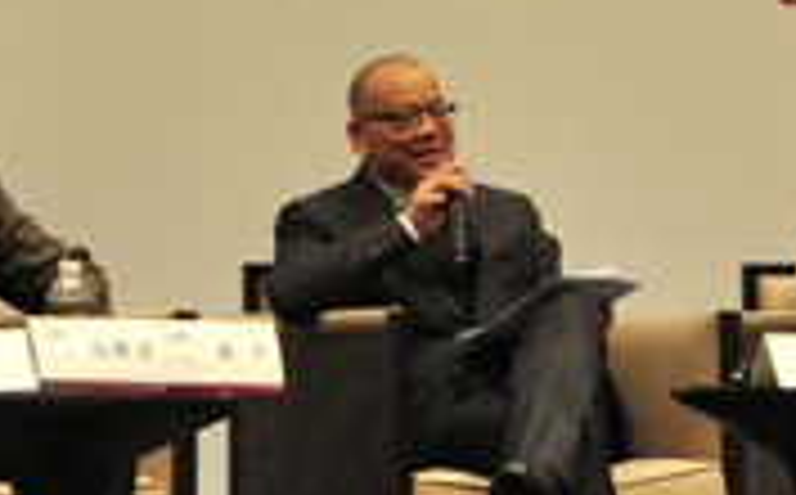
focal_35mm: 171
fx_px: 3704
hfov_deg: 12.3
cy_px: -376
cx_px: 427
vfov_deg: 7.4
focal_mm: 22
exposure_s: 1/50
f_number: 3.8
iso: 500
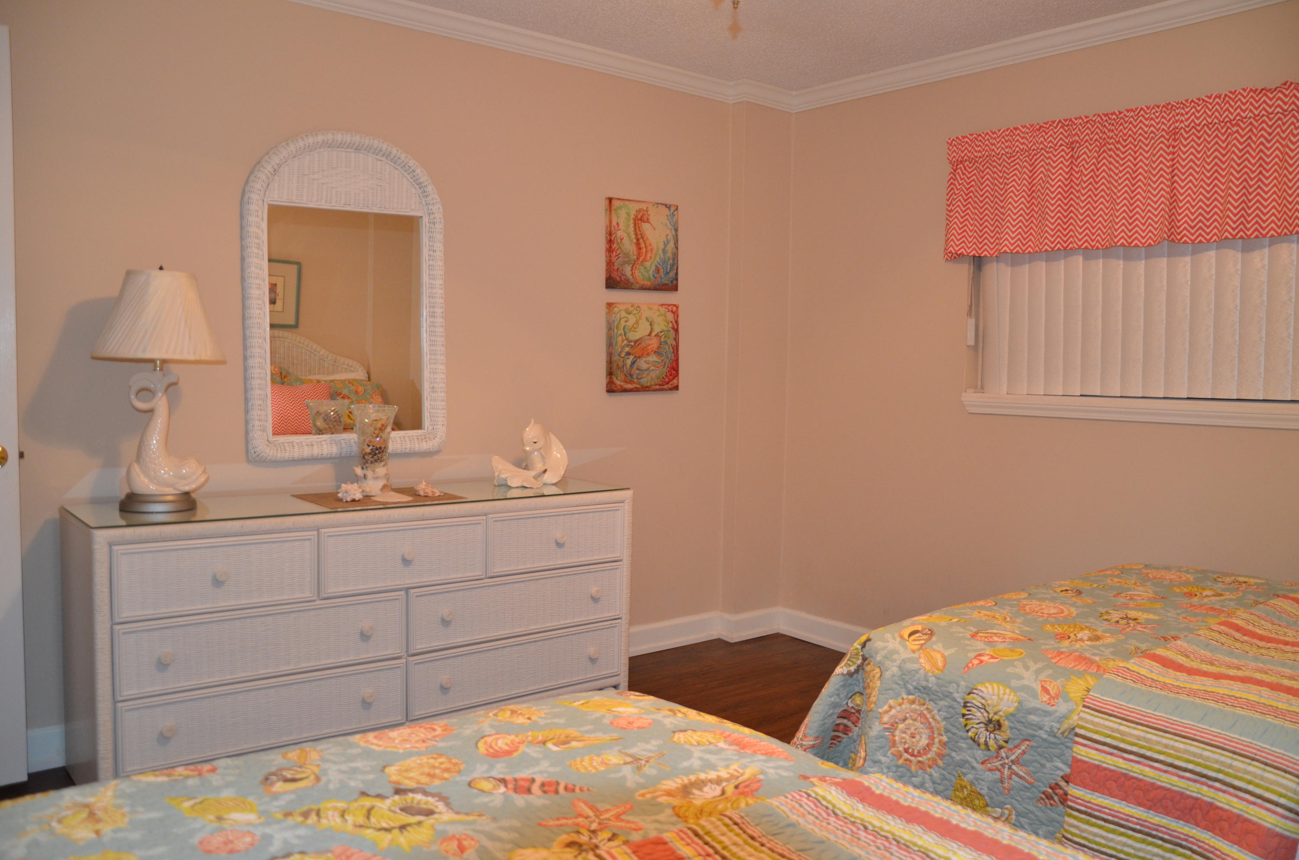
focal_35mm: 27
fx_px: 972
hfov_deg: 67.5
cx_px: 650
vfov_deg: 47.7
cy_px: 430
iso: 800
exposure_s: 1/60
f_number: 3.5
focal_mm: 18
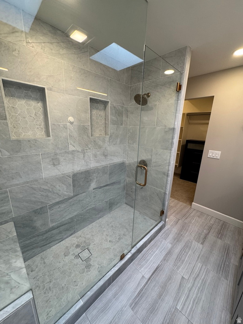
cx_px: 122
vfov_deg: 102.1
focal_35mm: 14
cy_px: 162
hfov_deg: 85.7
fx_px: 131
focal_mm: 2.22
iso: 160
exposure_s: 1/120
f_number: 2.2
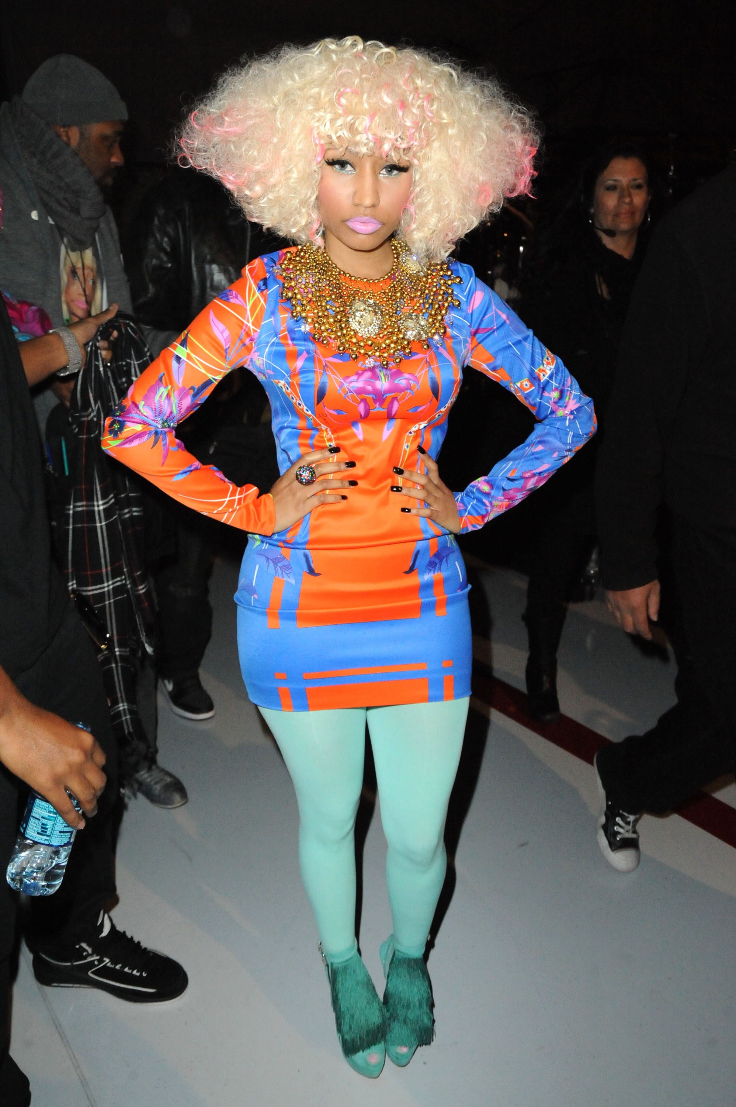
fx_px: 890
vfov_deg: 63.7
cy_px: 554
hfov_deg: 44.9
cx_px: 368
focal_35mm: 29
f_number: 5.6
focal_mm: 29
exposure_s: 1/200
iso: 6400
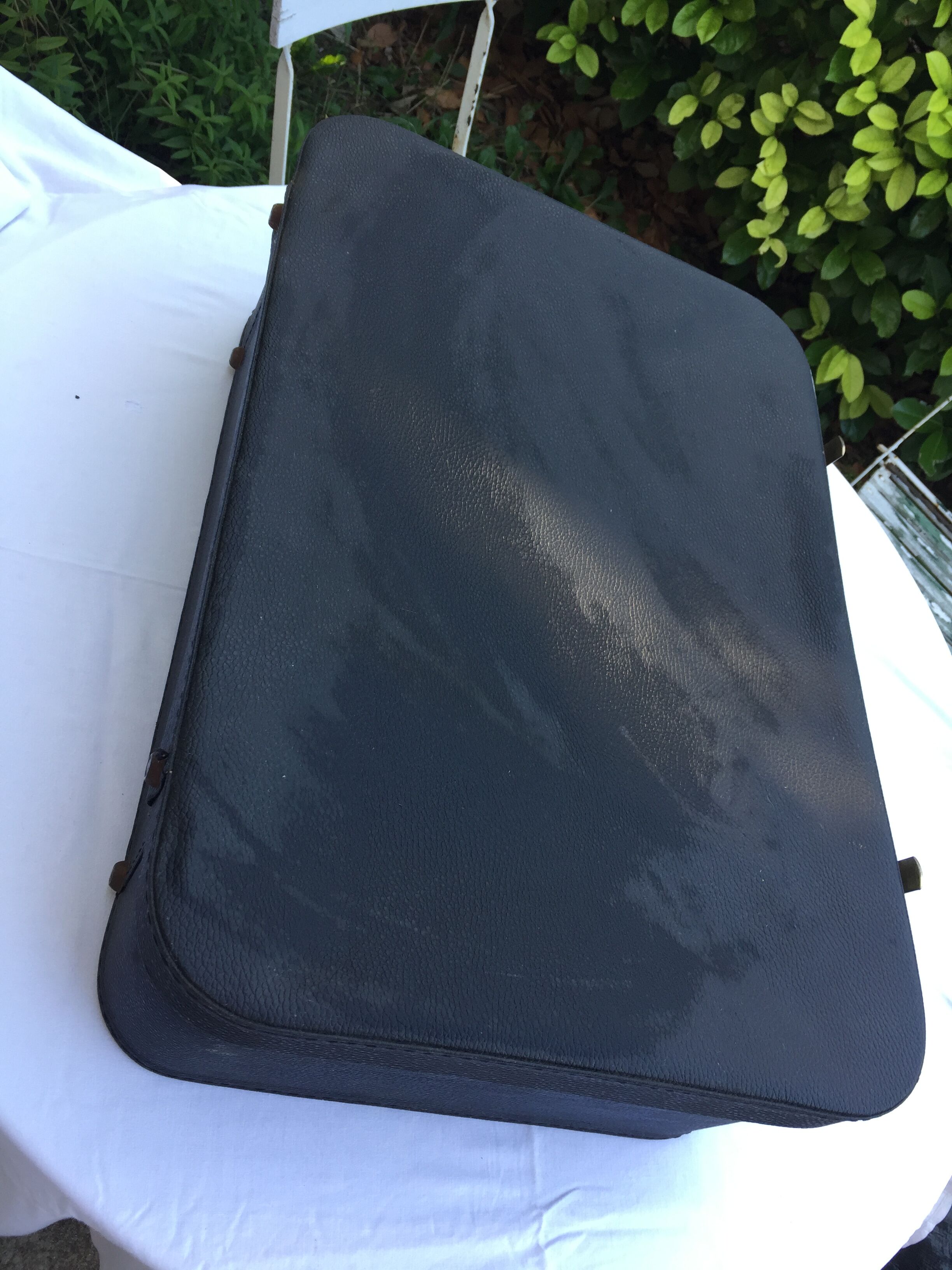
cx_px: 476
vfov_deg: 61.7
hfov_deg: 48.2
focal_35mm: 29
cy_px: 635
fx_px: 1063
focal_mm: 4.15
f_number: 2.2
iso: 32
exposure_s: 1/100
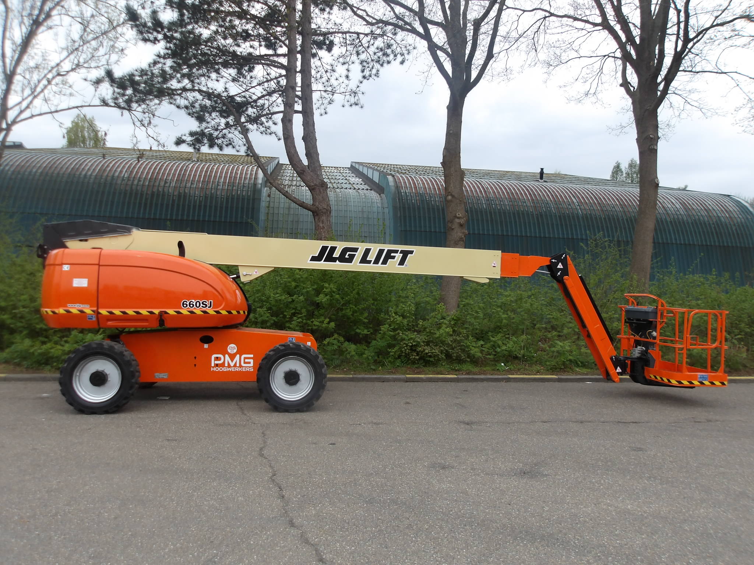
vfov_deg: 51.4
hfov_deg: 65.3
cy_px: 282
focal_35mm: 27
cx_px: 377
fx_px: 588
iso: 100
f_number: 3
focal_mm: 4.9
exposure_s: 1/504
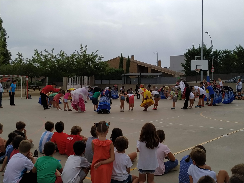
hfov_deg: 71.6
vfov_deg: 56.8
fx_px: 169
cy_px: 92
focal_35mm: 24
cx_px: 122
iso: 160
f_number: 1.9
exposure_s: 1/4486
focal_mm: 3.94
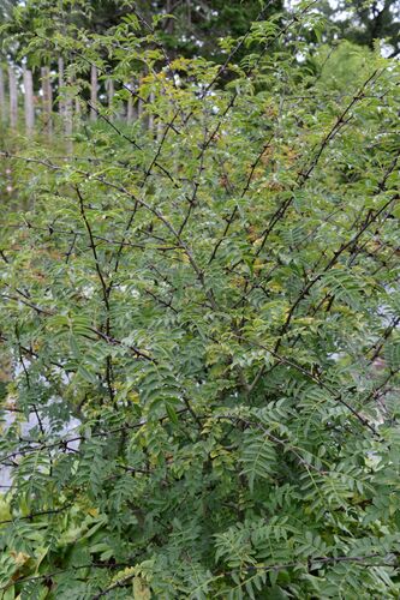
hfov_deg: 31.9
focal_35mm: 42
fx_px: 700
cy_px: 300
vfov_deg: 46.4
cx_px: 200
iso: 400
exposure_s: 1/125
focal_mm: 42
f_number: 7.1
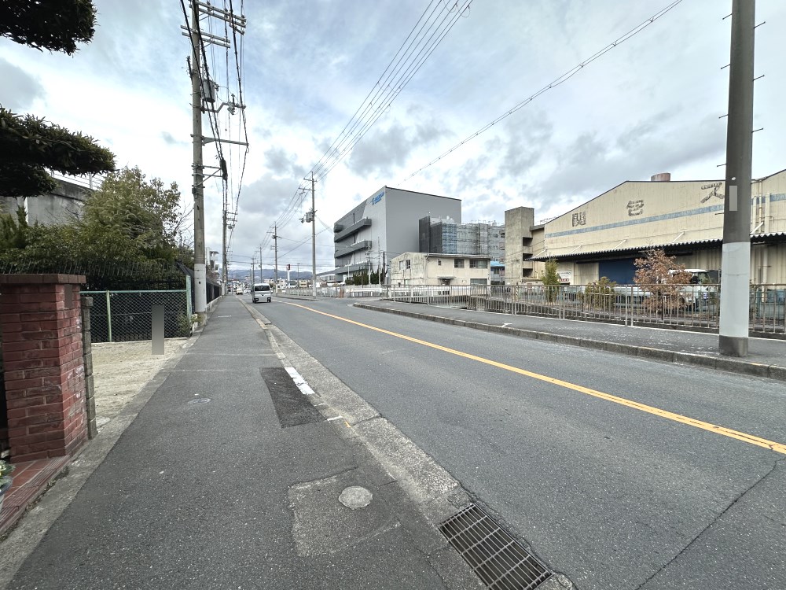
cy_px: 295
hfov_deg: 102.1
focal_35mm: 14
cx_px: 393
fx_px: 318
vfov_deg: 85.7
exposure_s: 1/947
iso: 40
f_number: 2.2
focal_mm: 2.22
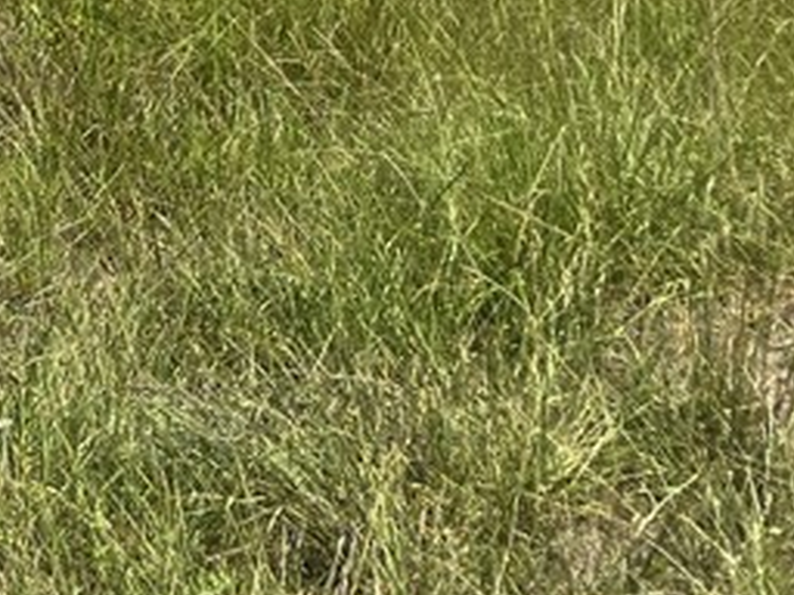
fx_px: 2385
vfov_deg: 13.0
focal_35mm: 104
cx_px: -475
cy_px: -459
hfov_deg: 16.8
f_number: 1.6
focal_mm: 5.1
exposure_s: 1/3623
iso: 50
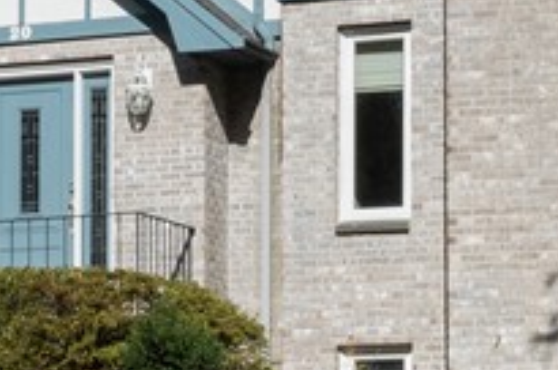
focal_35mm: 191
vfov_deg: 7.1
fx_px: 2956
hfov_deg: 10.6
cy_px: 5
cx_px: -98
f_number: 14
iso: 400
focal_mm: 24
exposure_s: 1/400
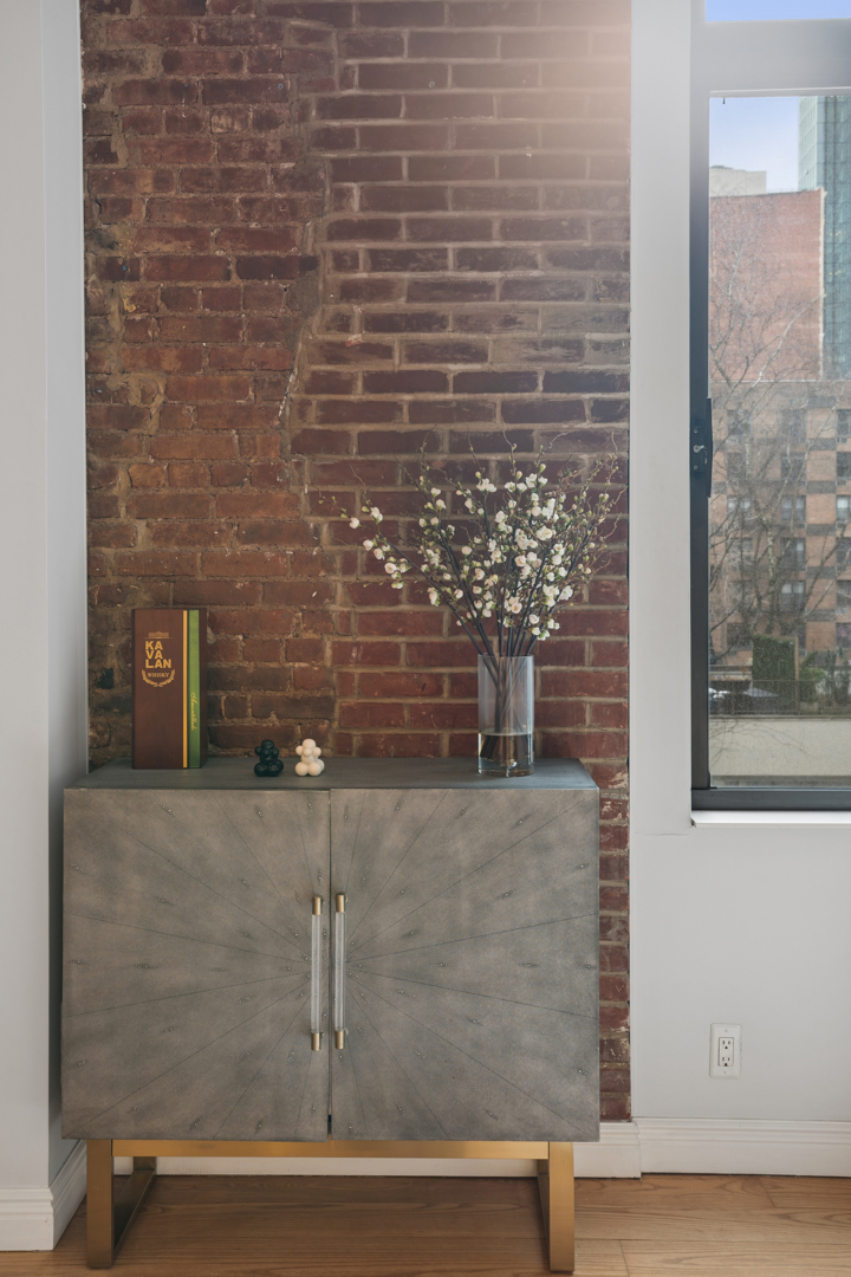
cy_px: 638
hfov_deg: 40.0
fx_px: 1170
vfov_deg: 57.2
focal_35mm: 33
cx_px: 426
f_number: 8
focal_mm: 33
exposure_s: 1/2
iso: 100
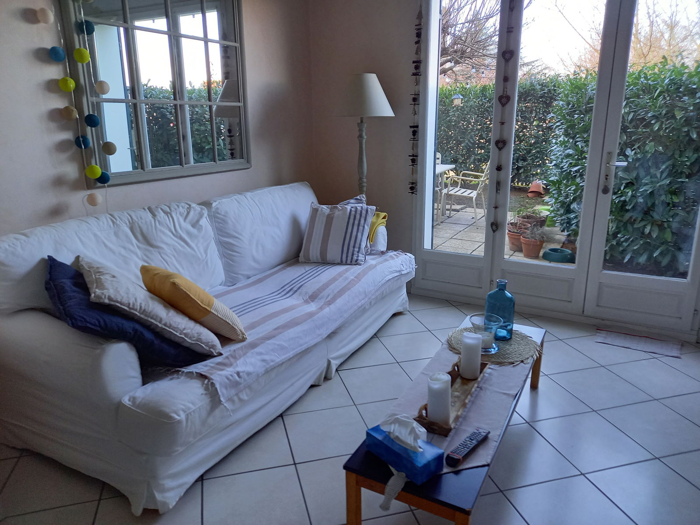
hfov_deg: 69.4
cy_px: 262
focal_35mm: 25
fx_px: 506
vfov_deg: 54.9
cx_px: 350
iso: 125
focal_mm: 4.6
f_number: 2
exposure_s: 1/49
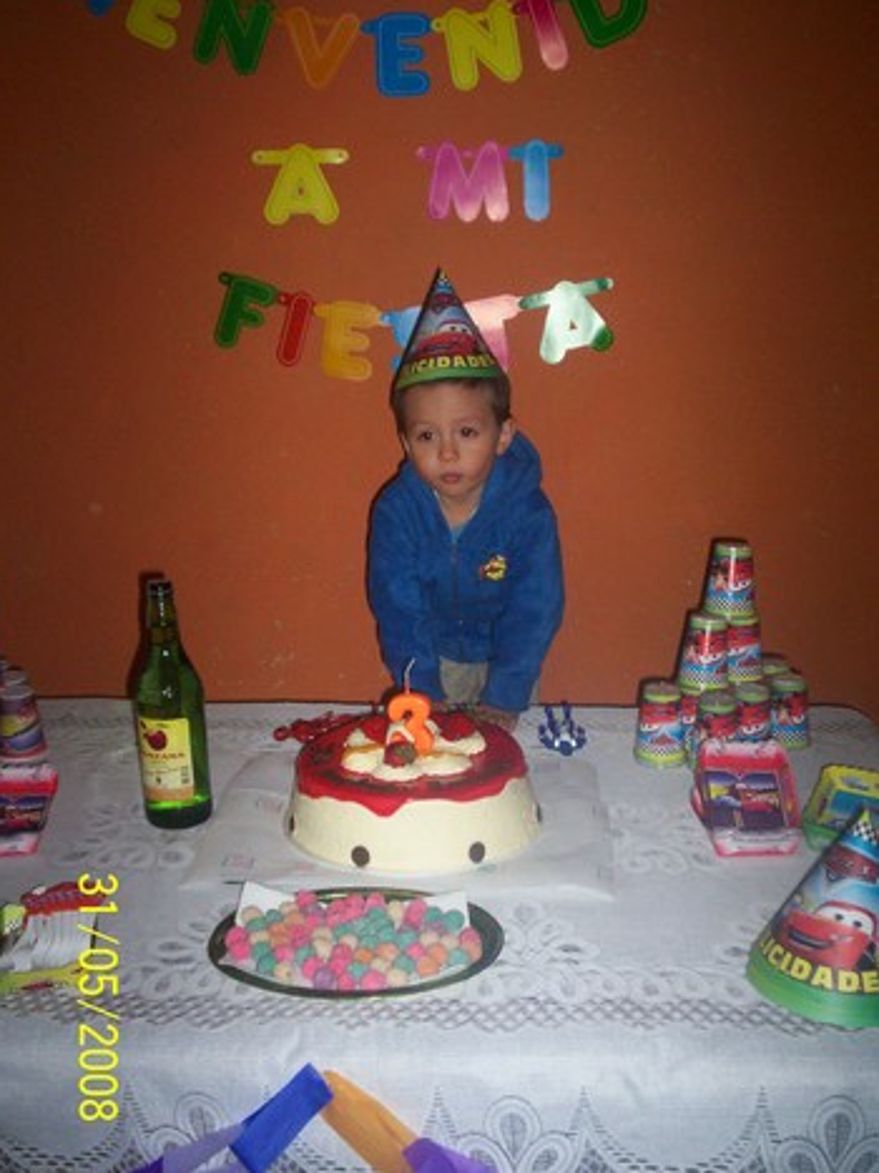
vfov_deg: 50.1
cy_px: 580
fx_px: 1253
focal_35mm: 37
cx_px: 429
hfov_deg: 38.6
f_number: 4.5
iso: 140
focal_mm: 5.9
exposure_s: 1/64
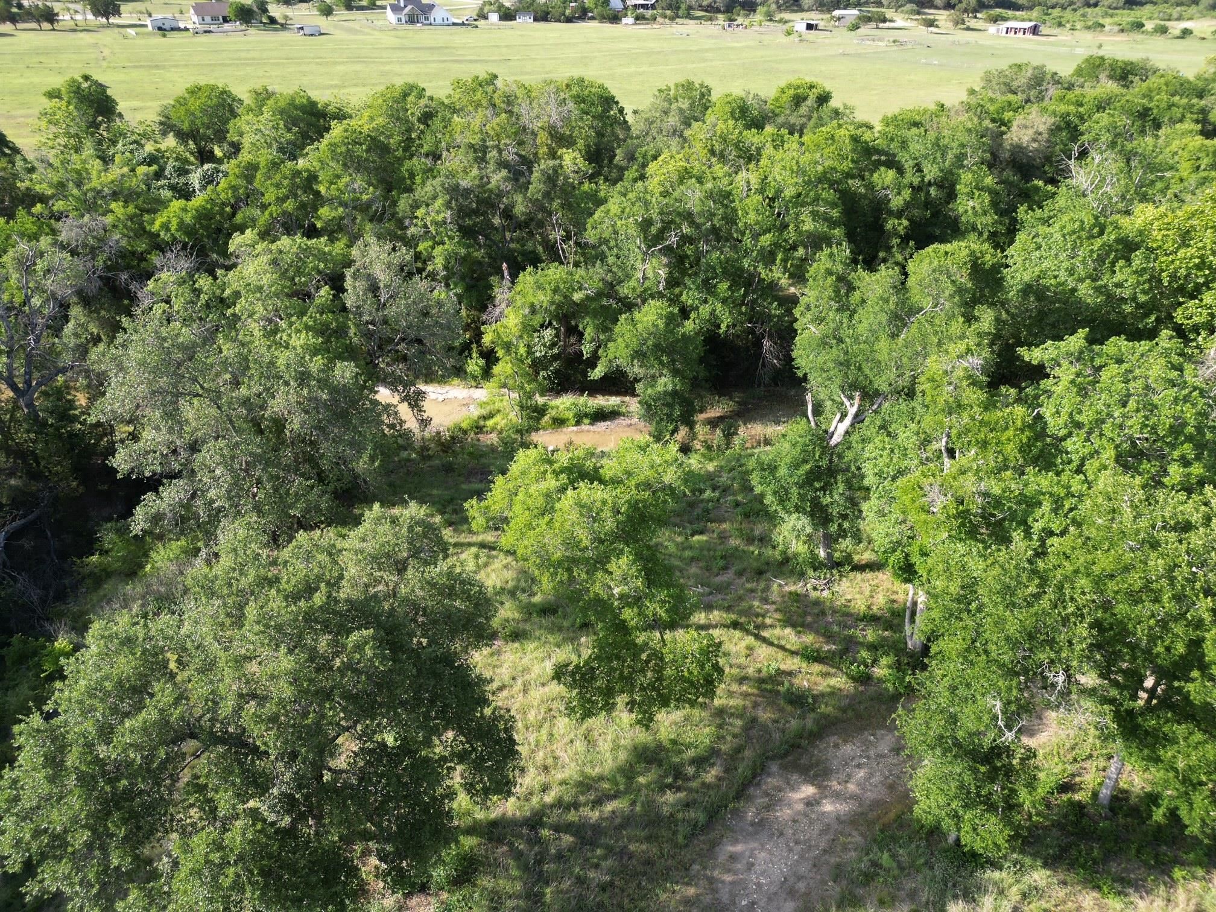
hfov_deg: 71.6
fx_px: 843
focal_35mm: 24
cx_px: 608
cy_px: 456
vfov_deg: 56.8
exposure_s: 1/725
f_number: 1.7
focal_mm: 6.72
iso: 120
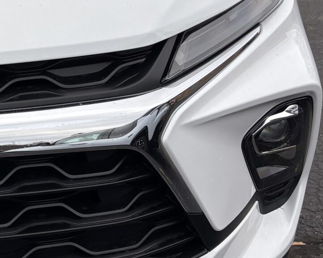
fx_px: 860
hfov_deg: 19.1
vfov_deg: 17.0
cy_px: 75
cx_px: -136
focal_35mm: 90
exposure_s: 1/539
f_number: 1.6
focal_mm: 5.96
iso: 50
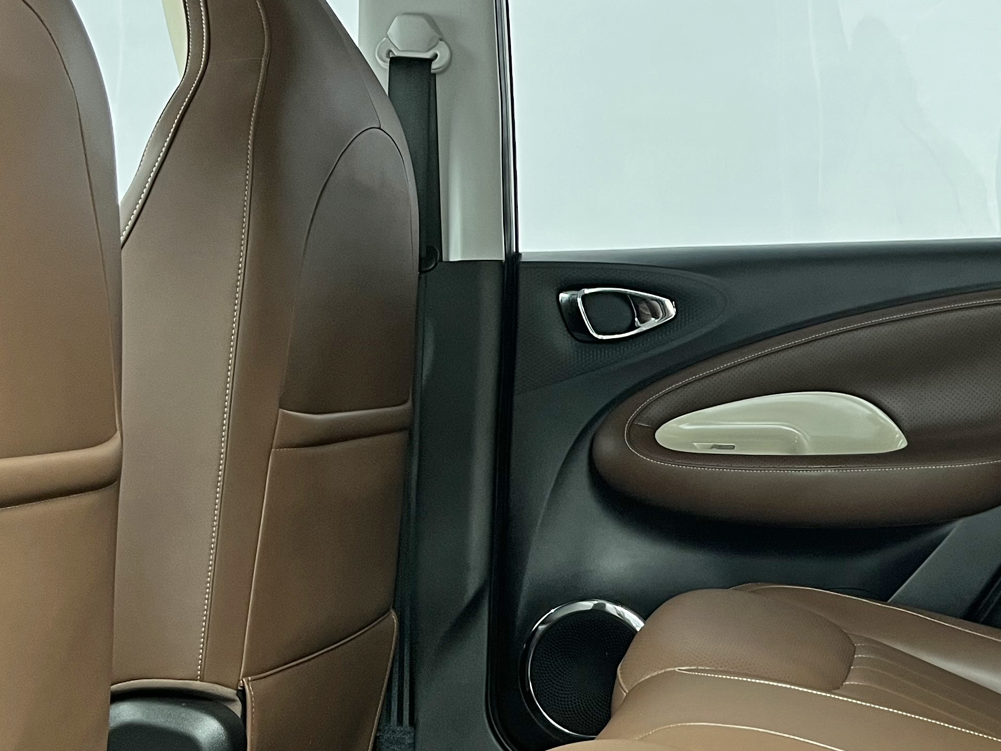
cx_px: 830
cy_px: 427
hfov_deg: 33.7
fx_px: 1591
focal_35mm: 55
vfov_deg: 26.5
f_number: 1.6
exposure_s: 1/50
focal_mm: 5.1
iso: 160
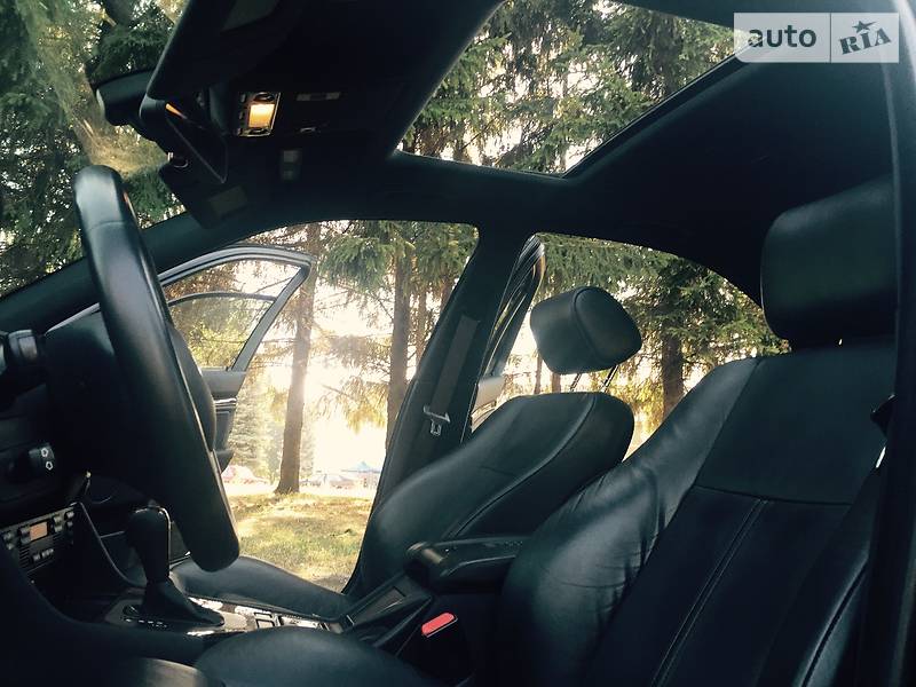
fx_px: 767
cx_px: 458
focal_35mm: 29
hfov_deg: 61.7
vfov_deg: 48.2
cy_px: 344
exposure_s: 1/100
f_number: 2.2
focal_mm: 4.2
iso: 50
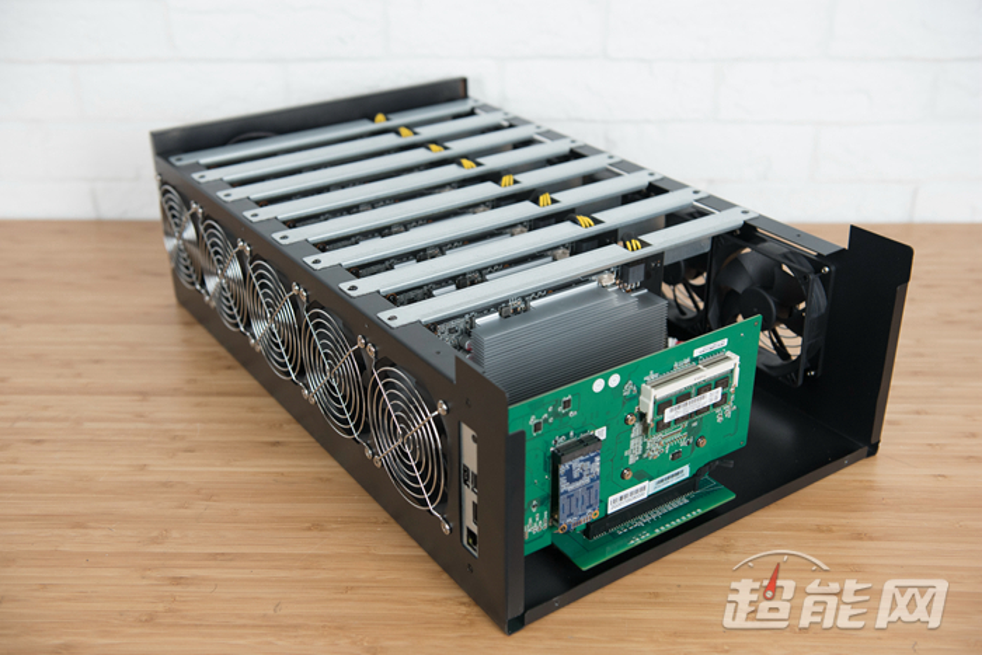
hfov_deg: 48.4
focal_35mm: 40
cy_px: 328
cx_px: 491
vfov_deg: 33.4
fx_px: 1091
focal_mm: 40
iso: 500
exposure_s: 1/125
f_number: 4.5
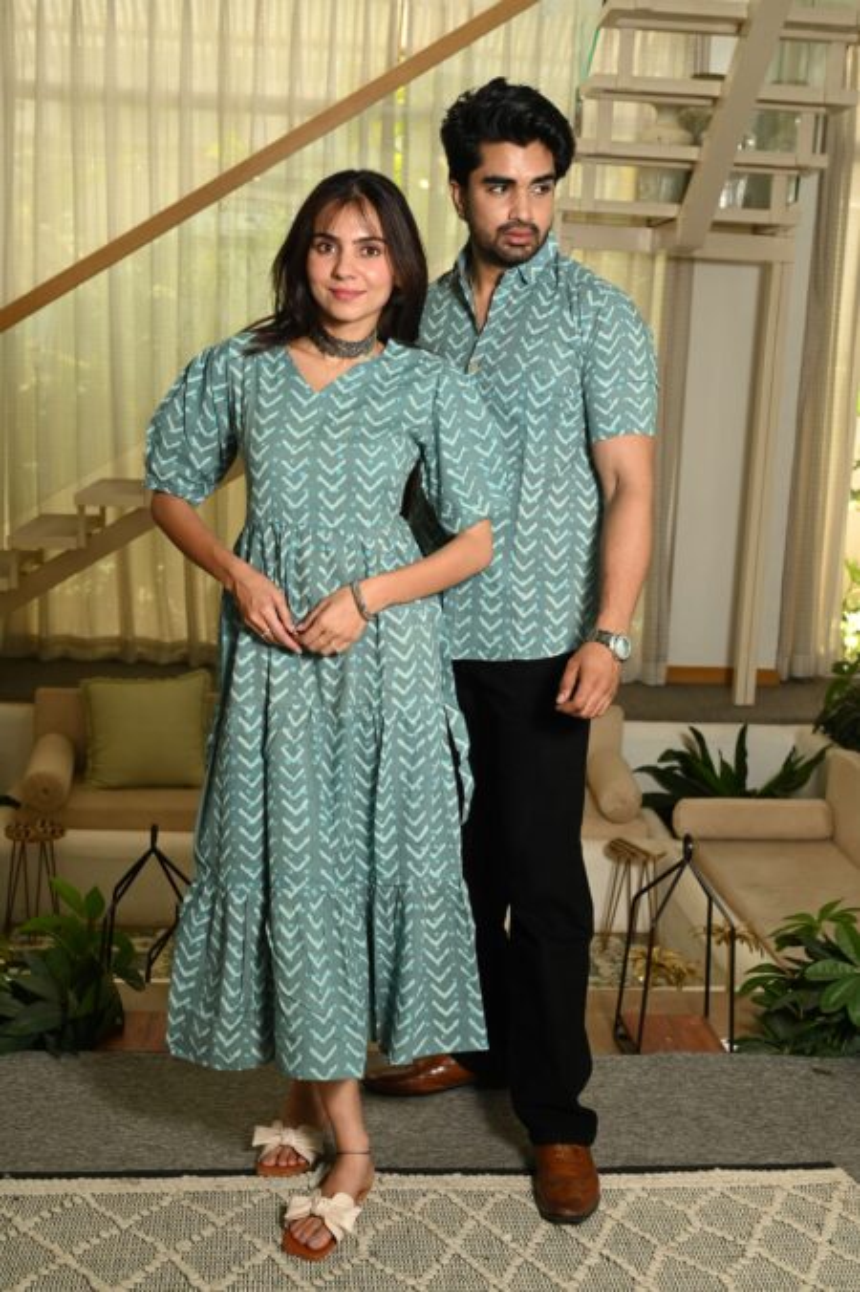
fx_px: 1506
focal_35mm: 42
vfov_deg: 46.4
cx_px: 430
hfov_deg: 31.9
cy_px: 646
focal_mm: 42
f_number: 7.1
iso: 640
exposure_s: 1/160
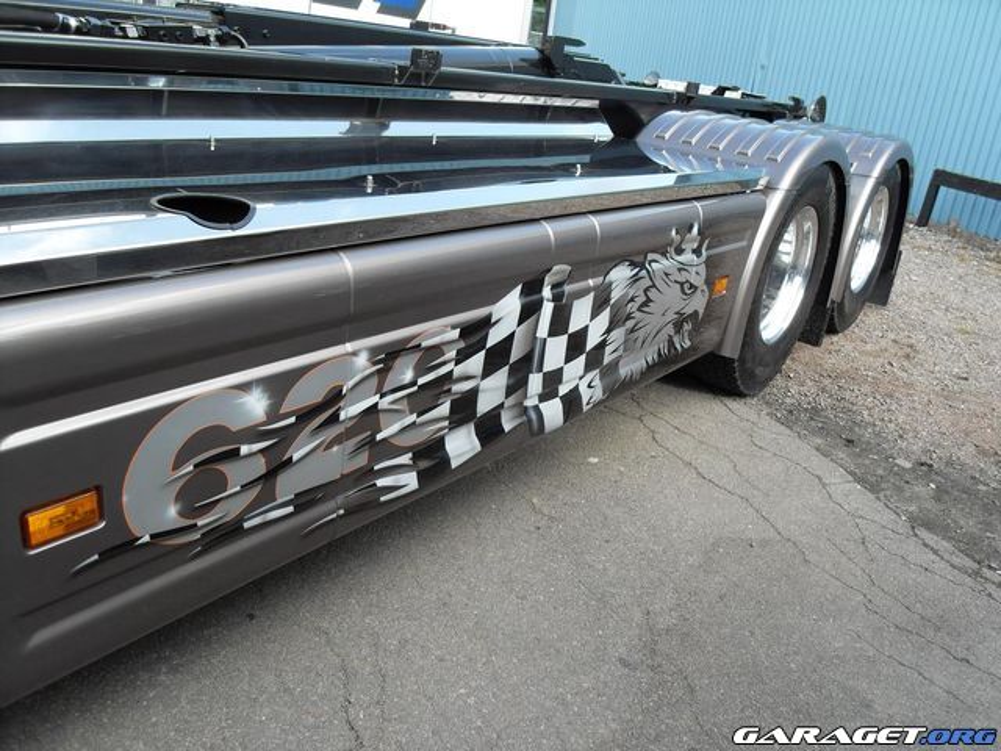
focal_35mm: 28
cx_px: 500
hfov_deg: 63.4
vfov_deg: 49.7
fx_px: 810
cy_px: 376
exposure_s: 1/250
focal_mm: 6
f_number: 2.8
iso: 80
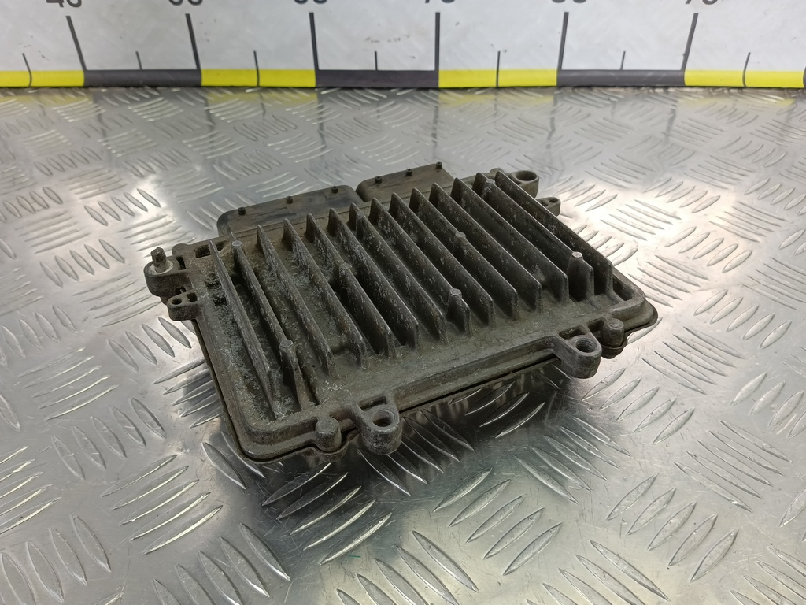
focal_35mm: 27
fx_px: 629
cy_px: 302
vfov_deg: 51.4
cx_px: 403
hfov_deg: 65.3
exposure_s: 1/100
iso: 136
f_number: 1.6
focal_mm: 4.11
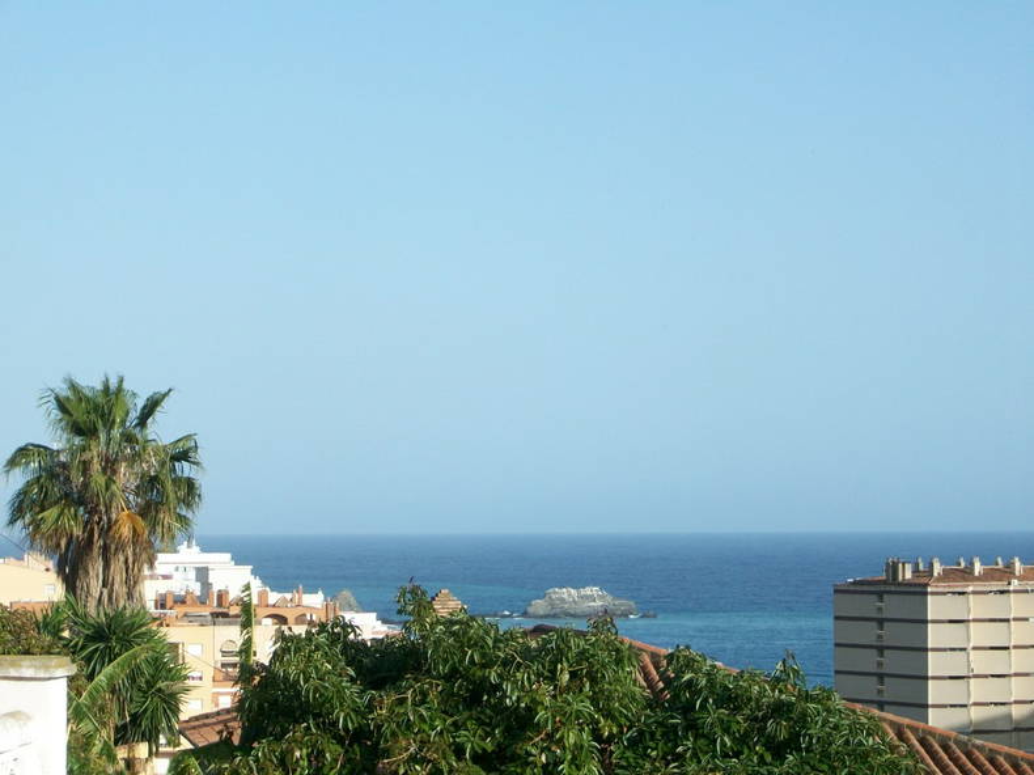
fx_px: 3046
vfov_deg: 14.5
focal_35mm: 102
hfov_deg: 19.3
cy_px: 388
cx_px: 517
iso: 64
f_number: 5.1
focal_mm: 17.1
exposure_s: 1/283
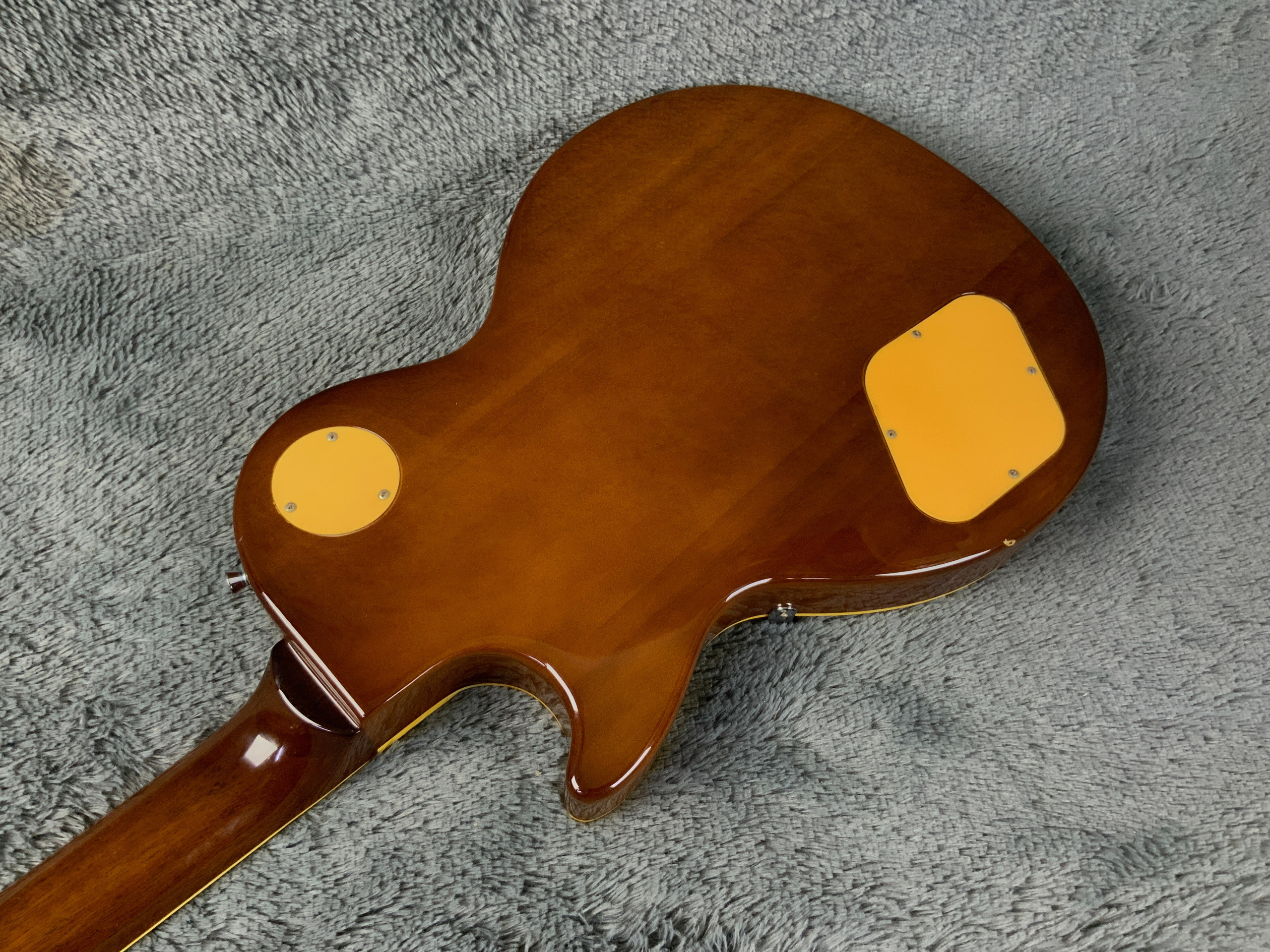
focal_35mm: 29
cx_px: 635
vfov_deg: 48.2
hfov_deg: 61.7
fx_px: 1064
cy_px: 476
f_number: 1.8
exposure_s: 1/60
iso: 125
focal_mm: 3
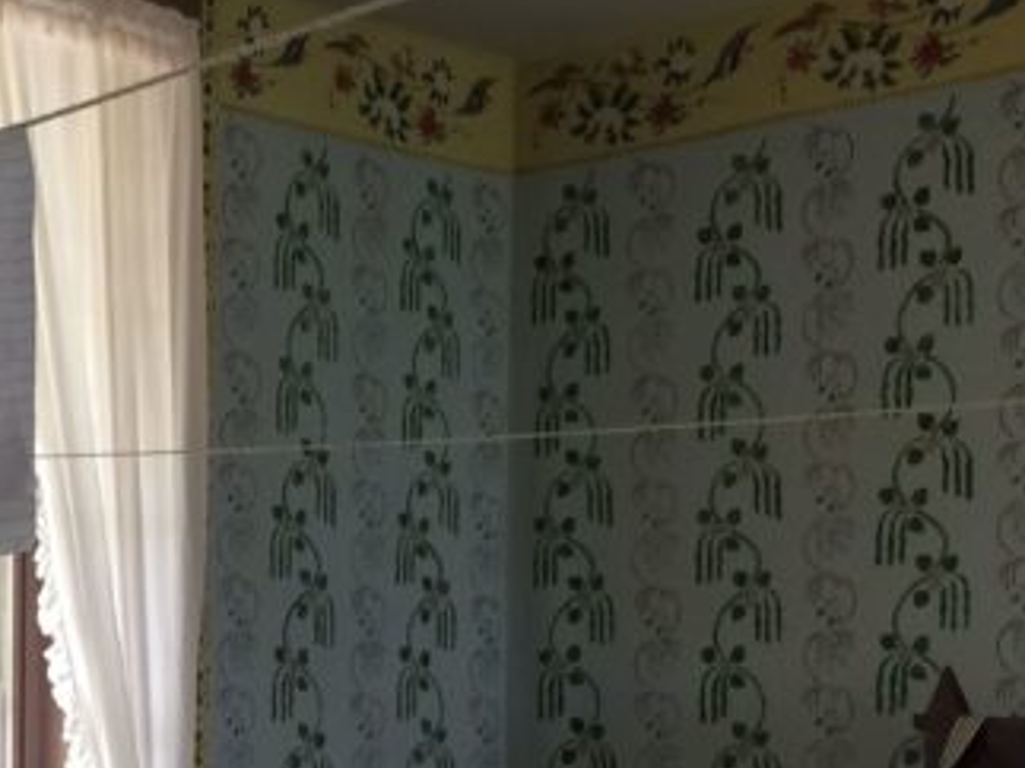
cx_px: -25
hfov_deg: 20.6
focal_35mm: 92
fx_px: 2723
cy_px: 793
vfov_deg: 15.7
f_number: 2.2
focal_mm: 4.15
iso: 50
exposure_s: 1/30
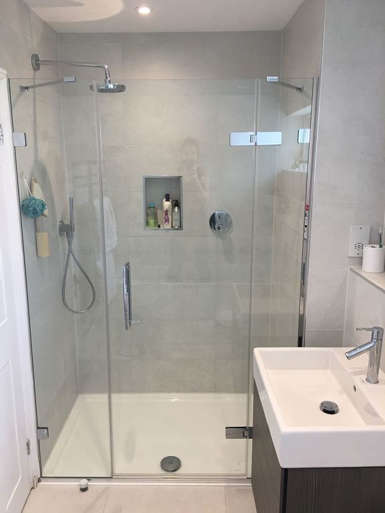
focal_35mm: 29
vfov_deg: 61.7
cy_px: 256
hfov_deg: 48.2
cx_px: 192
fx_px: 430
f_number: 2.2
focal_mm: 4.15
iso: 40
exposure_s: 1/33
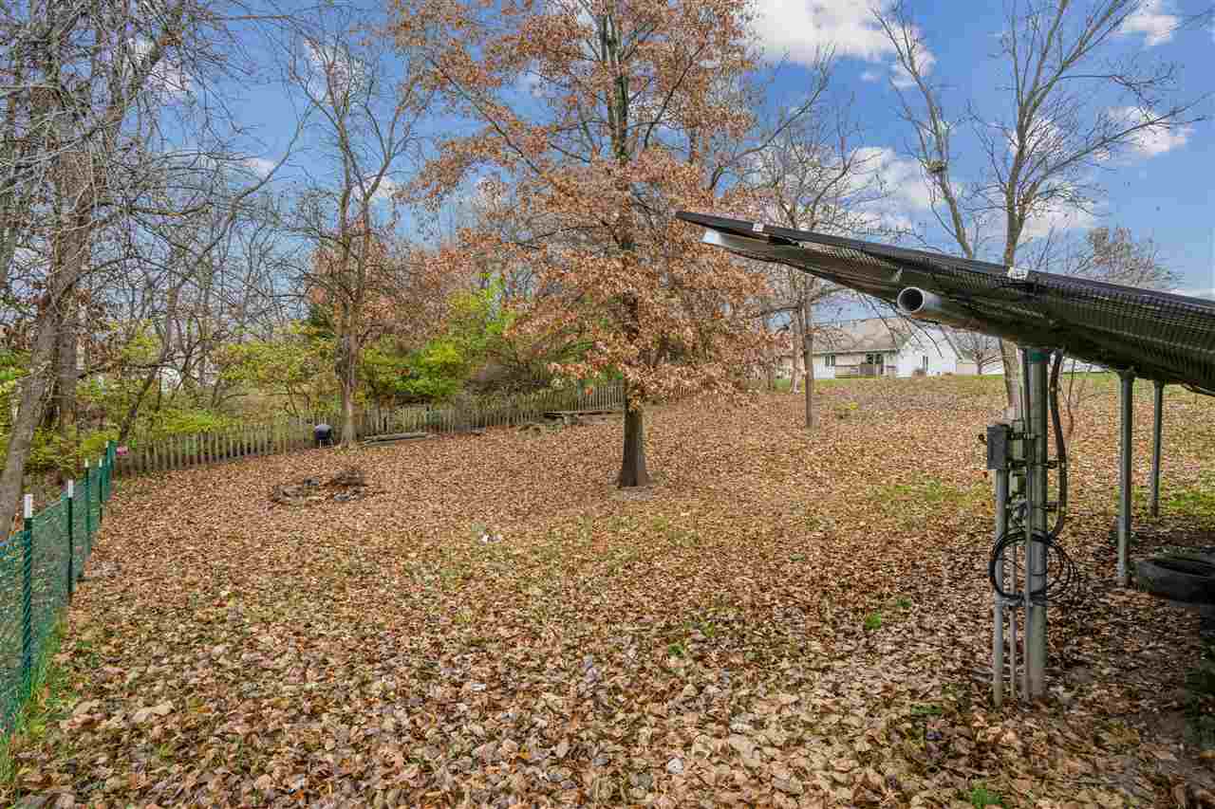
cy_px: 404
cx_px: 608
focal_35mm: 16
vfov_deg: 73.7
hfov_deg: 96.7
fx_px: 540
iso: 400
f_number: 9
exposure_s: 1/80
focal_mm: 16
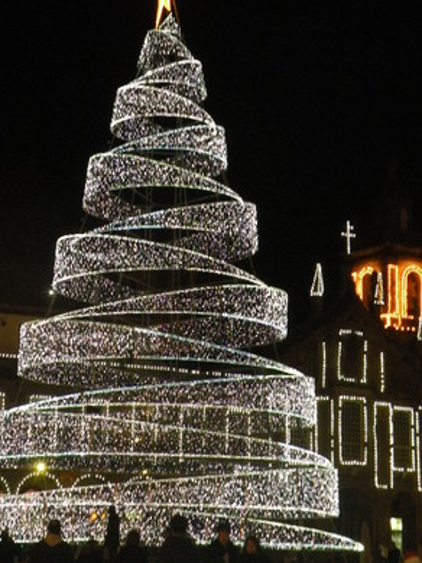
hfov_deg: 17.1
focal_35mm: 86
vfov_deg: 22.8
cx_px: 164
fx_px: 1399
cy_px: 273
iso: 400
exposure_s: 1/14.7
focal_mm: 11.9
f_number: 3.5
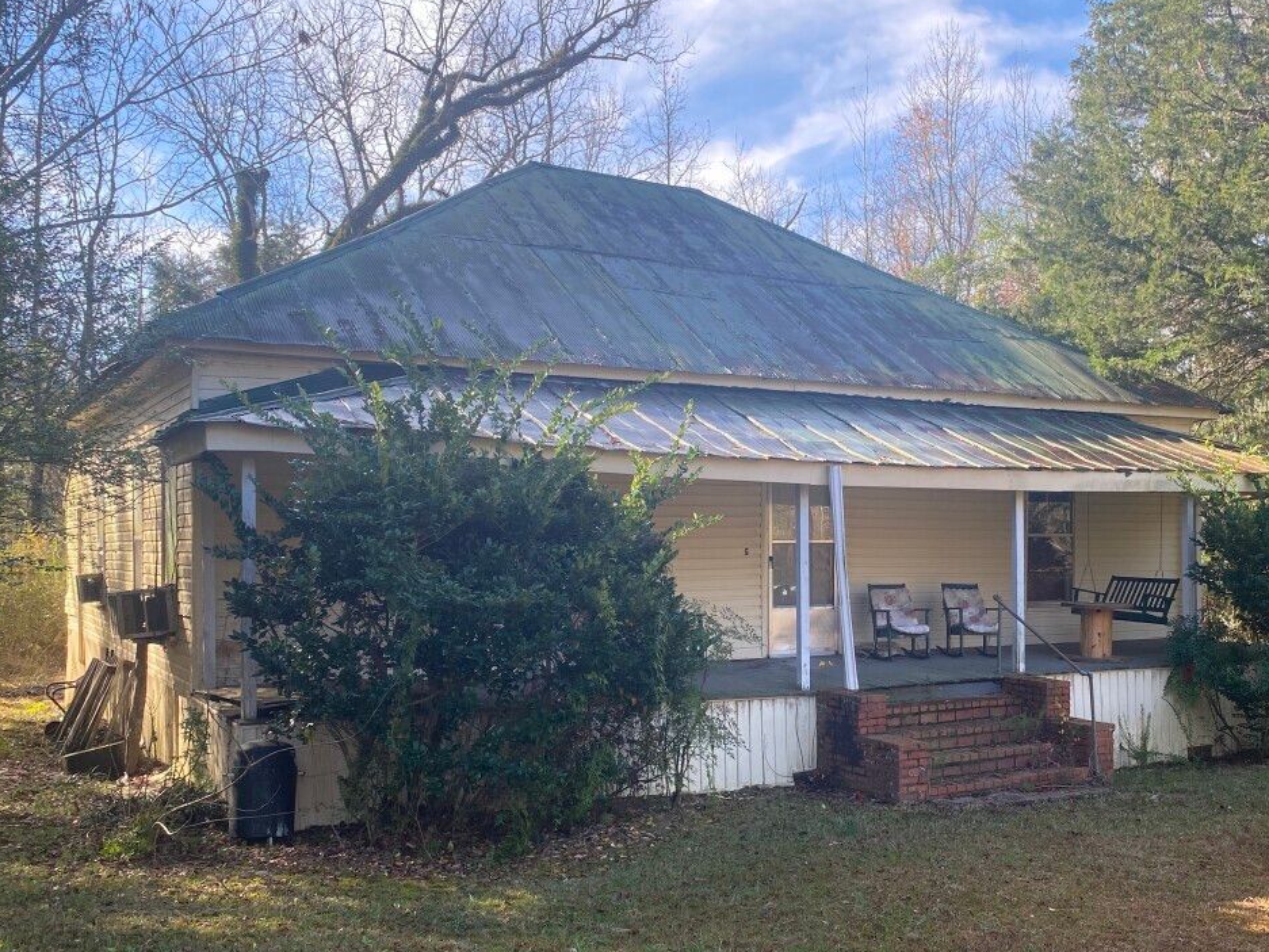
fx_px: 1357
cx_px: 855
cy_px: 576
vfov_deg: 38.5
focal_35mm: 37
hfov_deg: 49.2
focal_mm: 4.25
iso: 32
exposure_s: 1/452
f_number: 1.8
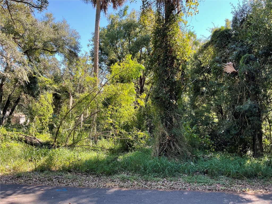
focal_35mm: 29
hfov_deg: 61.7
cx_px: 136
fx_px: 228
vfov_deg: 48.2
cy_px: 102
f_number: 1.8
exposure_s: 1/168
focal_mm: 3
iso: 16
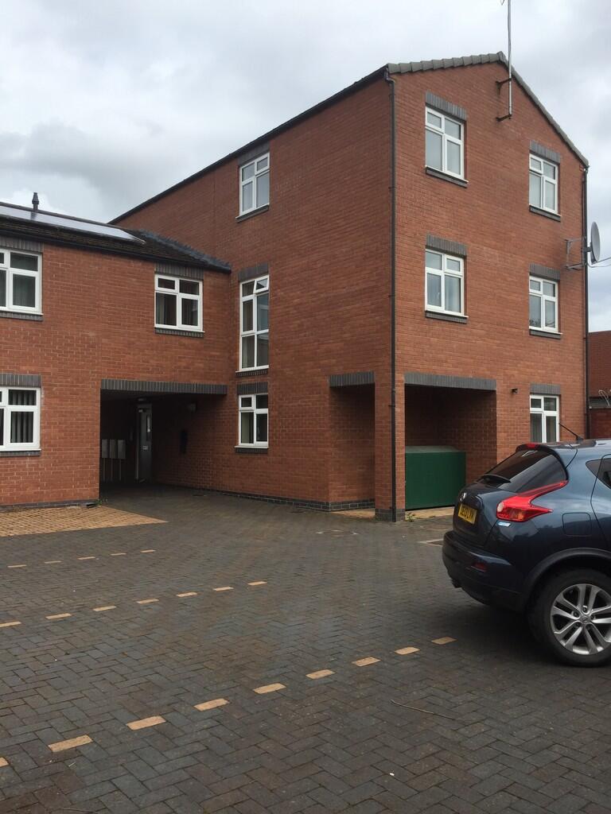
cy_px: 407
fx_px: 682
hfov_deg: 48.2
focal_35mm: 29
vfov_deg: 61.7
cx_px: 306
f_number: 2.2
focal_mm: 4.15
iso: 32
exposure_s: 1/1522
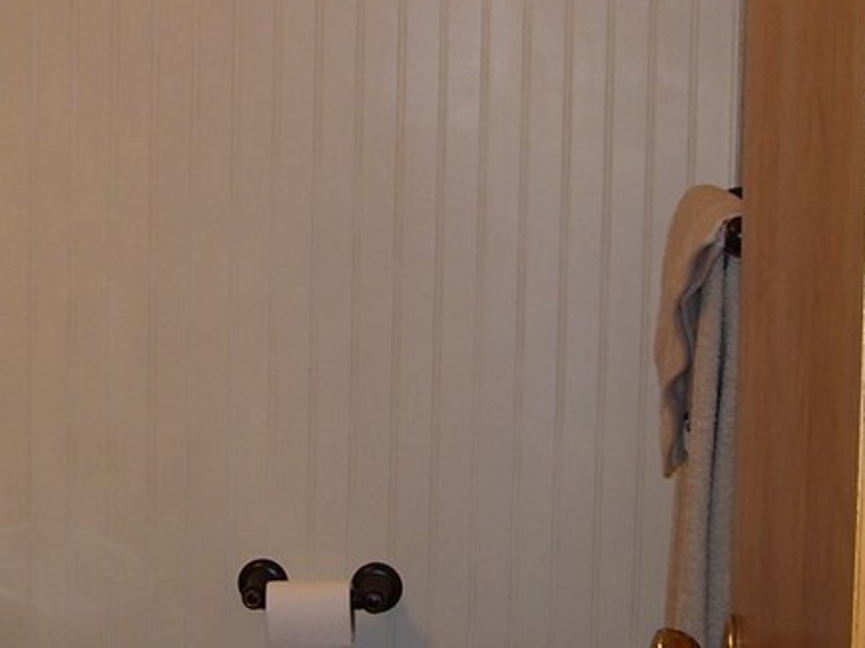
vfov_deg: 17.3
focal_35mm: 85
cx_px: 383
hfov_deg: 23.0
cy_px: 329
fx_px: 2123
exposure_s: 1/60
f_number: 2.7
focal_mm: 6
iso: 80
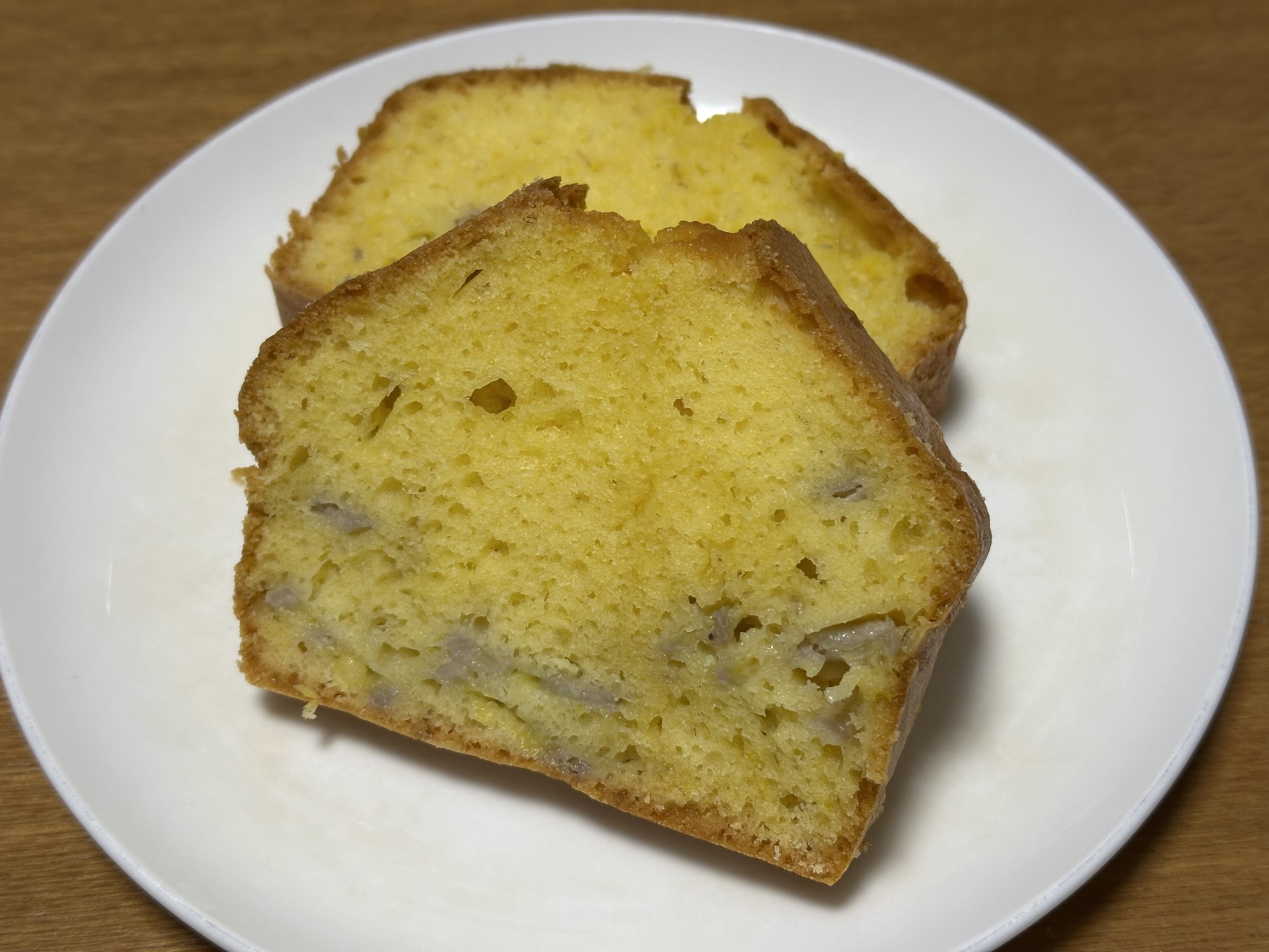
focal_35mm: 48
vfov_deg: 30.3
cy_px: 476
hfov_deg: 39.7
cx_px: 634
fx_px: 1760
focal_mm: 6.86
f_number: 1.78
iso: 80
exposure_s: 1/82
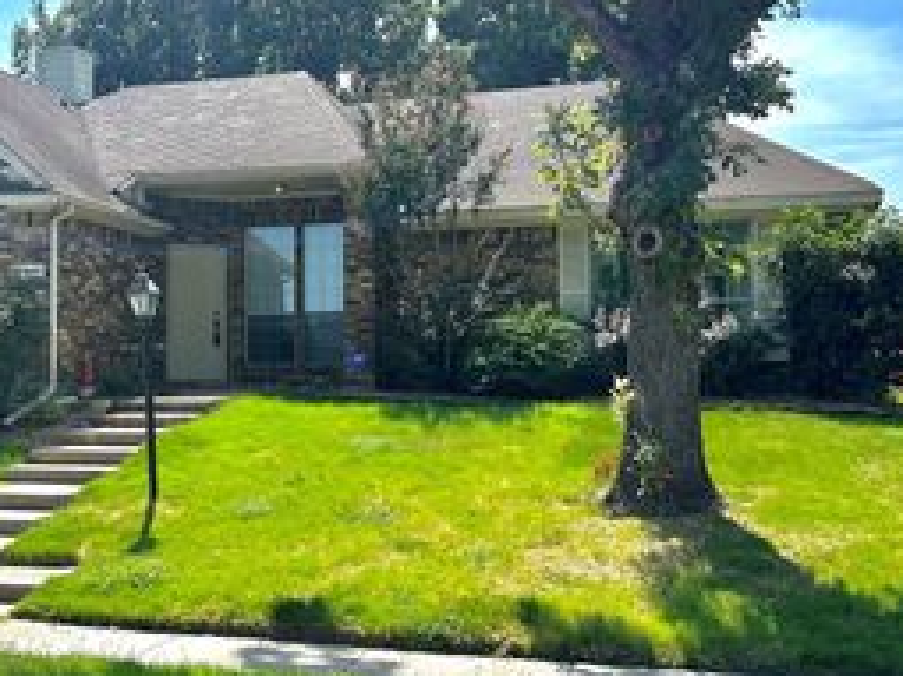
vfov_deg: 28.5
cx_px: 198
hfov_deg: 36.4
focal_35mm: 51
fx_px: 1330
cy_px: 296
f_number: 1.5
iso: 50
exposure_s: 1/3571
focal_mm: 5.7
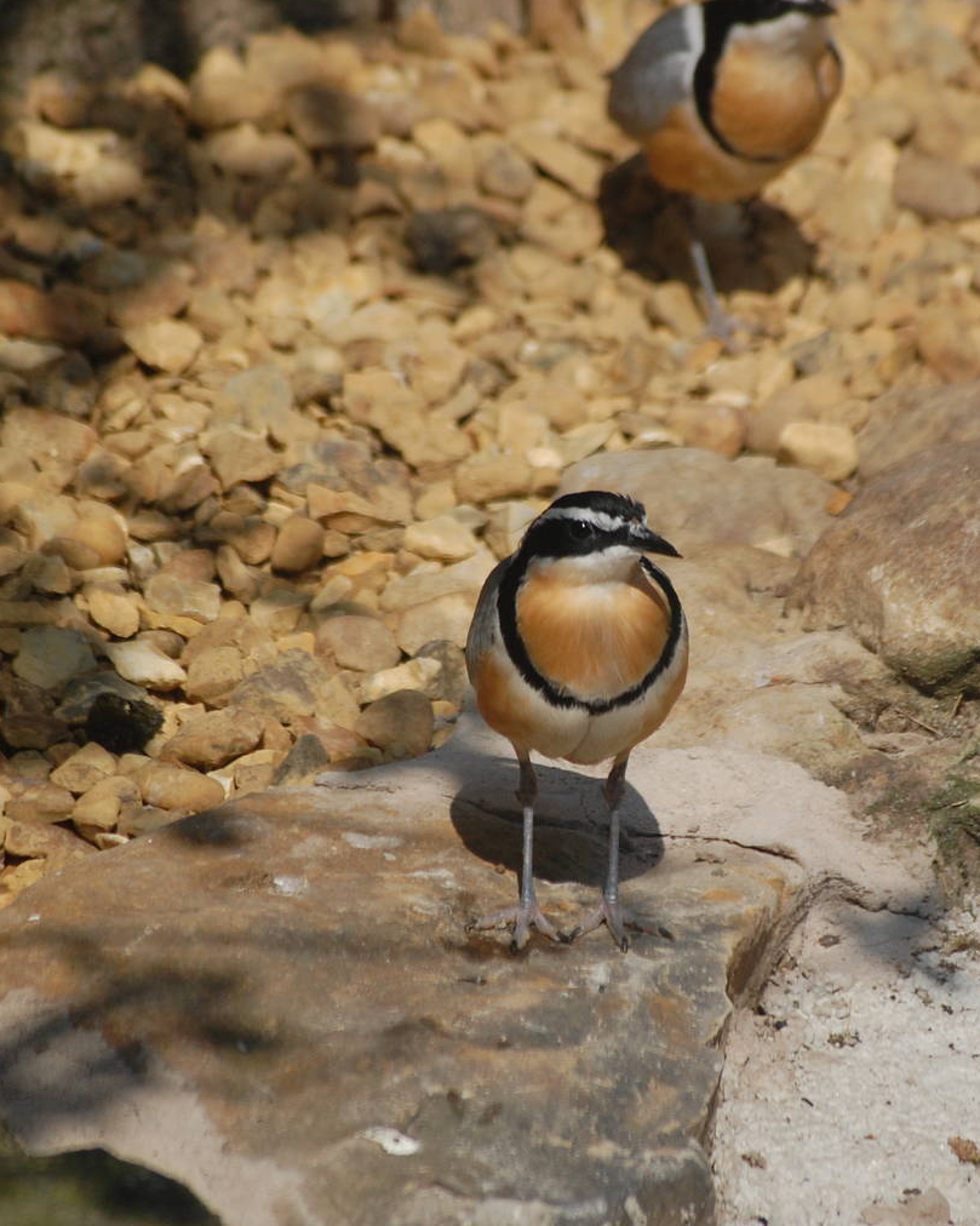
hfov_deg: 3.5
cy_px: 620
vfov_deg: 4.3
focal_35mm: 445
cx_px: 598
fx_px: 16141
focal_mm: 200
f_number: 5.6
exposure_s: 1/1250
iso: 400
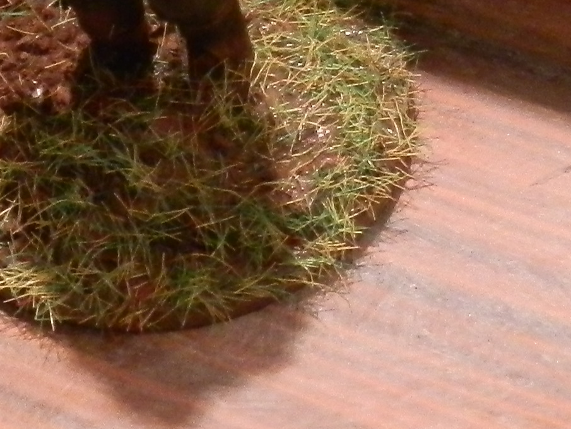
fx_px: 4768
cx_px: 302
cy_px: -56
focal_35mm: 289
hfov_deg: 6.9
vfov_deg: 5.1
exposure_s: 1/8
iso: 320
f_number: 3.7
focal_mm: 10.99
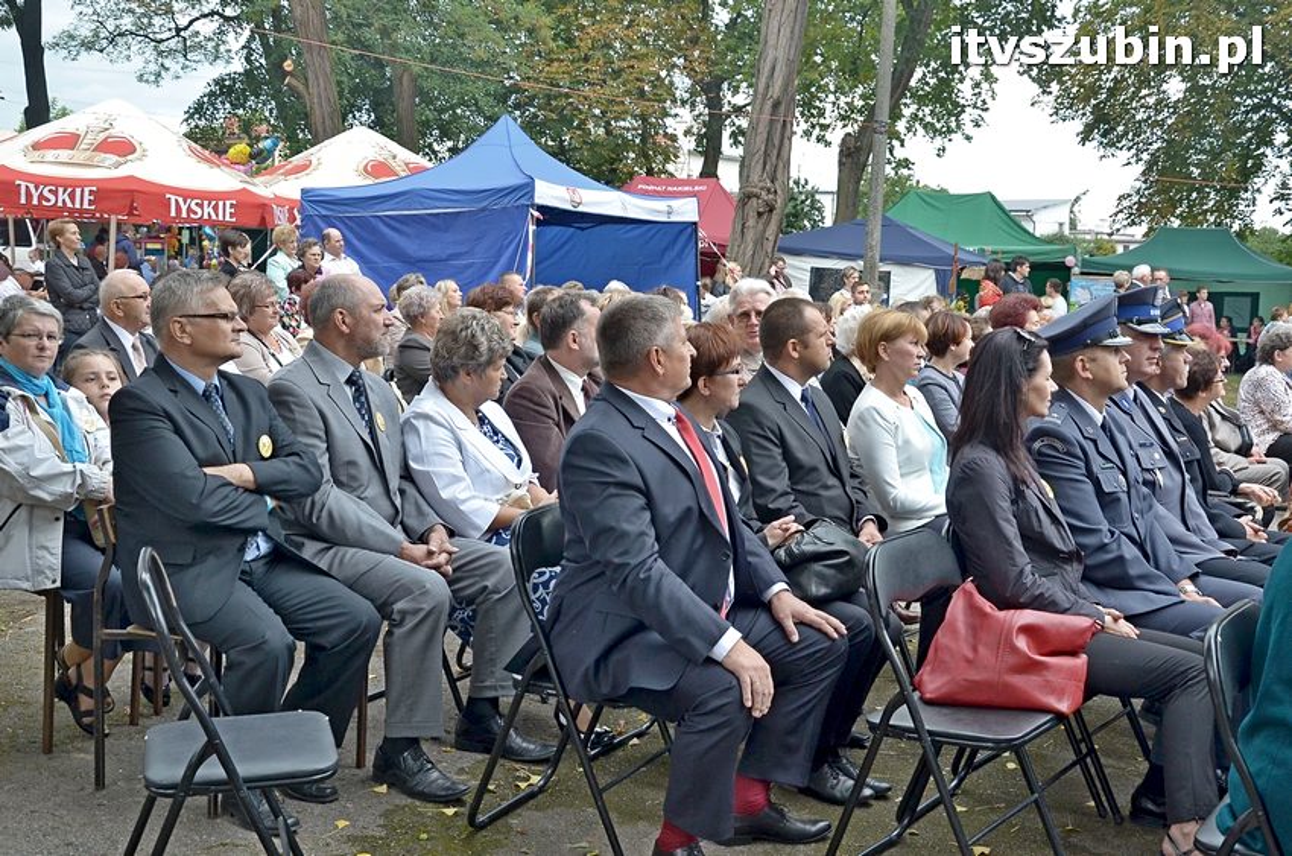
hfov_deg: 43.7
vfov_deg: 29.7
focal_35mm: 45
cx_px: 646
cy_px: 428
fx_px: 1612
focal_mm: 30
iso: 500
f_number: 6.3
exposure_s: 1/160
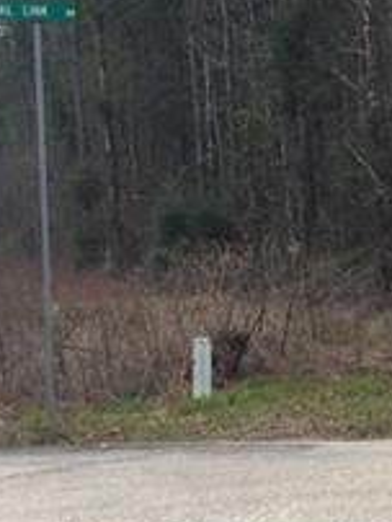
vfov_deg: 17.9
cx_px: 660
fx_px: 1657
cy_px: 269
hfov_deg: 12.5
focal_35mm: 110
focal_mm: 4.15
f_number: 2.2
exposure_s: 1/264
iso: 32
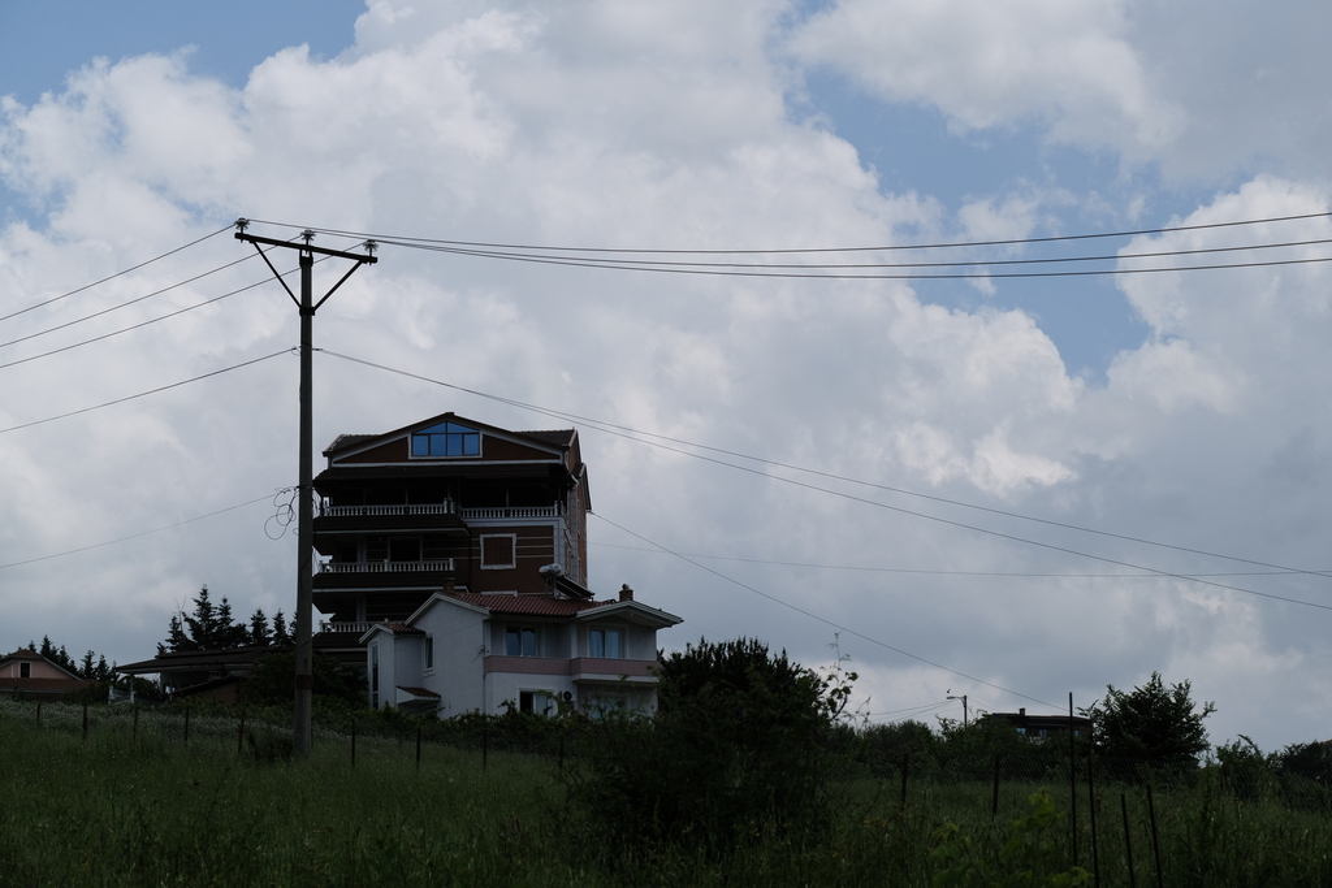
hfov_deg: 19.5
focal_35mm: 105
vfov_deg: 13.0
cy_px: 444
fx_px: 3885
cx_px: 666
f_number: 8
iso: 640
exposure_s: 1/3000
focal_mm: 70
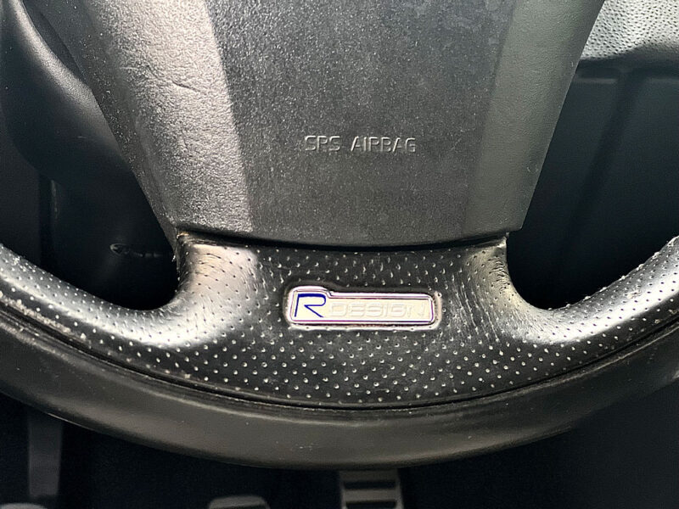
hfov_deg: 25.3
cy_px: 254
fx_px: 1510
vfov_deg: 19.1
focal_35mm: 77
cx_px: 340
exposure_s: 1/40
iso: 200
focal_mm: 9
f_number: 2.8
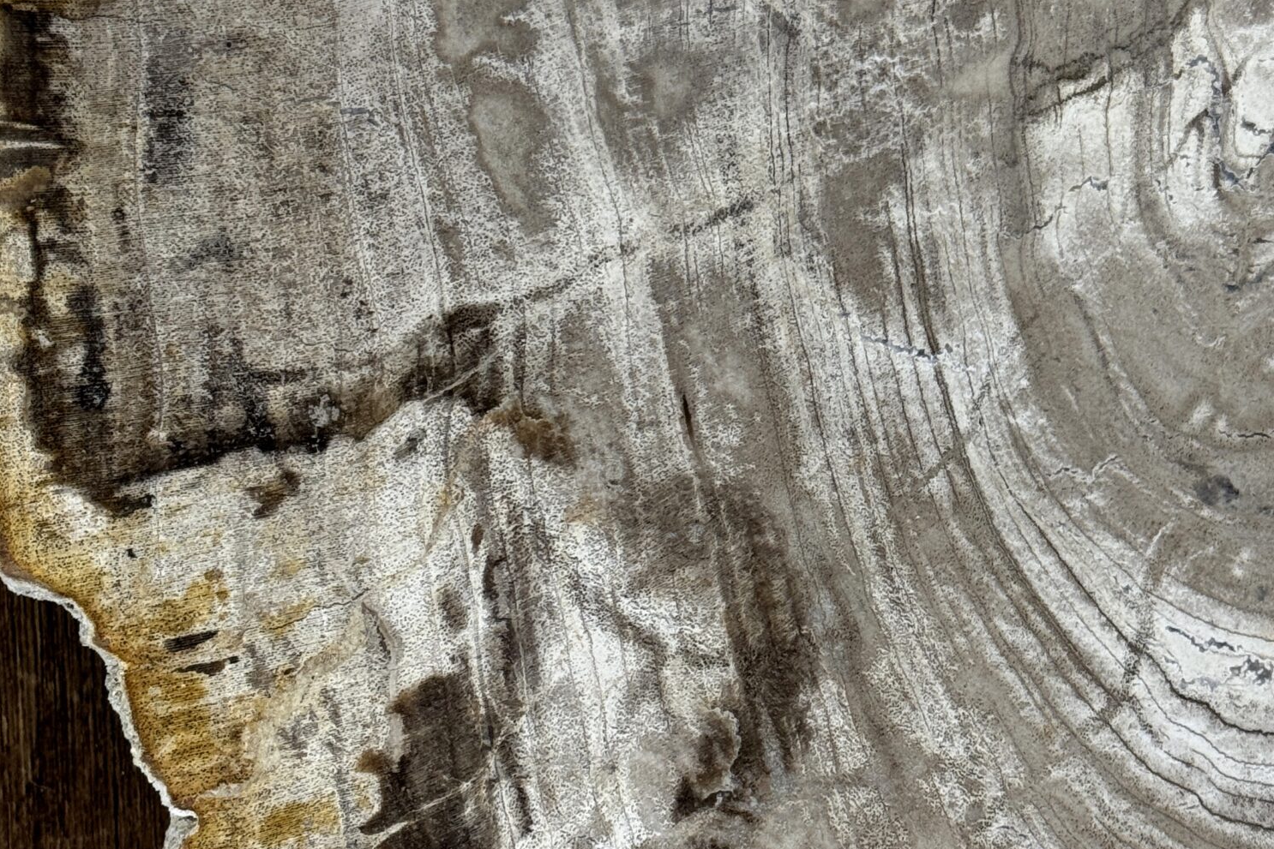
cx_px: 629
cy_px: 423
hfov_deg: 23.6
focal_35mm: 86
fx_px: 3044
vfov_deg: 15.9
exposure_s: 1/50
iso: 80
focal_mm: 6.76
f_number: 1.78
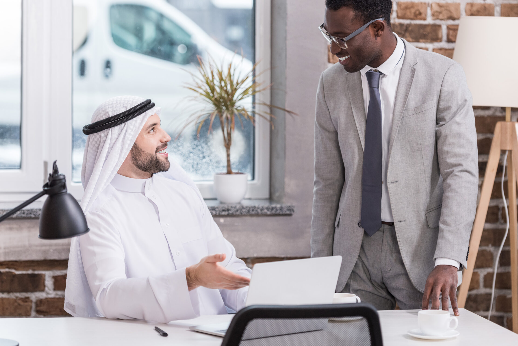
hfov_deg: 15.4
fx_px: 1914
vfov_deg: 10.3
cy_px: 163
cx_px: 249
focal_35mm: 133
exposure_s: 1/200
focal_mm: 116
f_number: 3.2
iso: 800
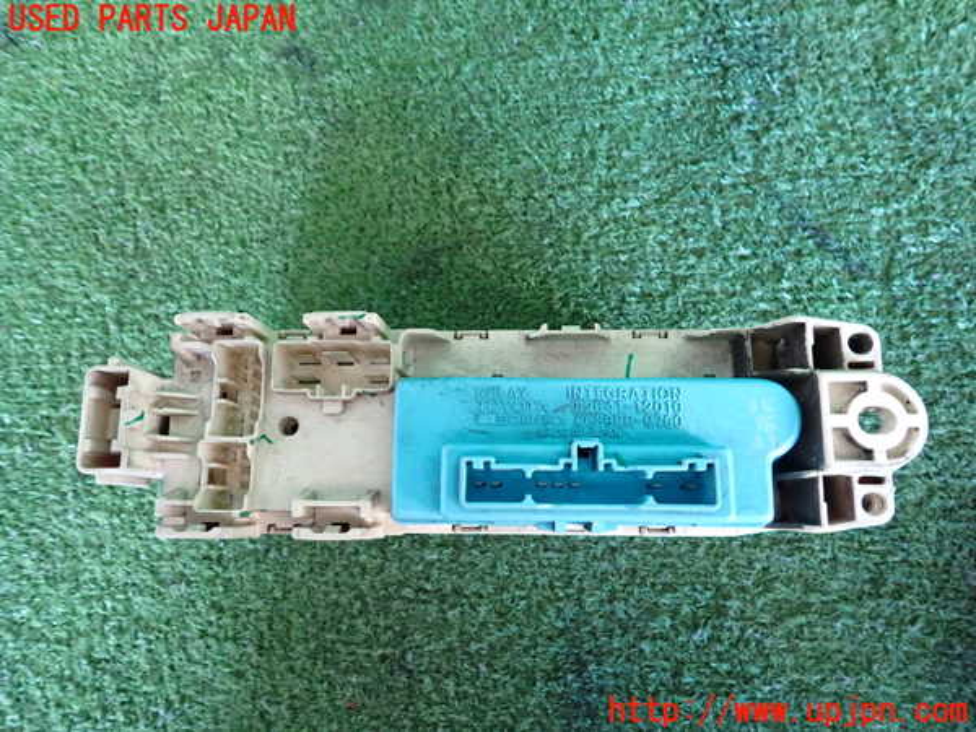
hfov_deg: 69.4
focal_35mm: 25
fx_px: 705
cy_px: 366
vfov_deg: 54.9
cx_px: 488
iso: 640
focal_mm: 4.5
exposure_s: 1/30
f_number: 2
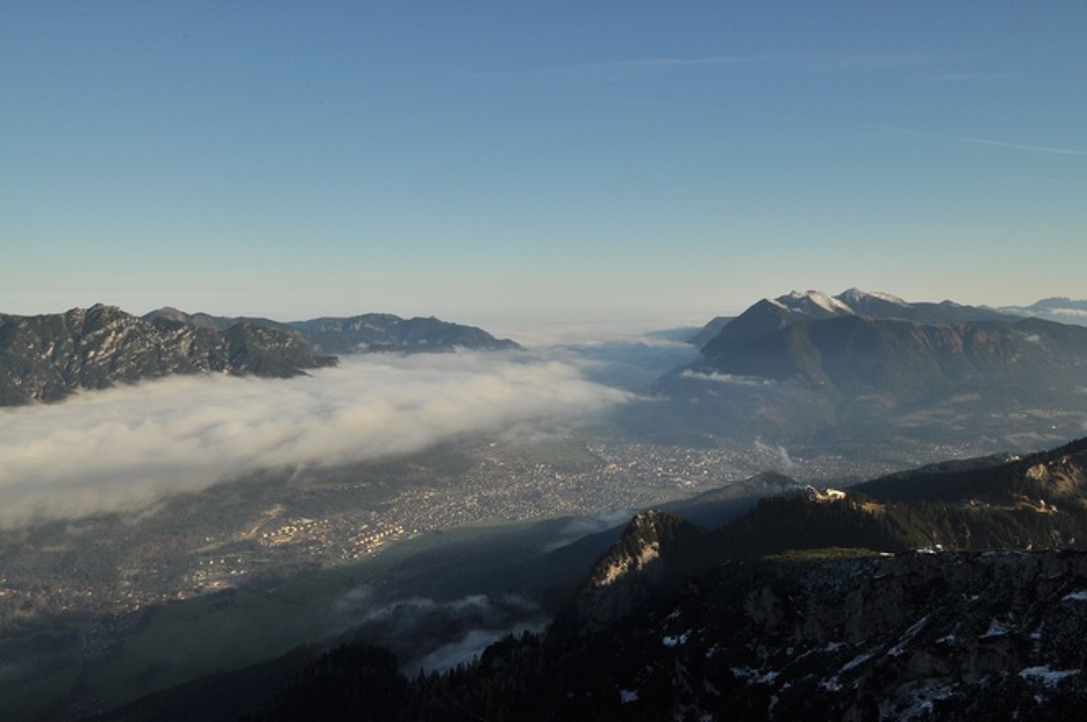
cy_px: 361
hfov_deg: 62.0
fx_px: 905
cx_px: 544
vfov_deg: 43.5
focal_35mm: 30
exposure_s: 1/30
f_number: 22
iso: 250
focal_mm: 20
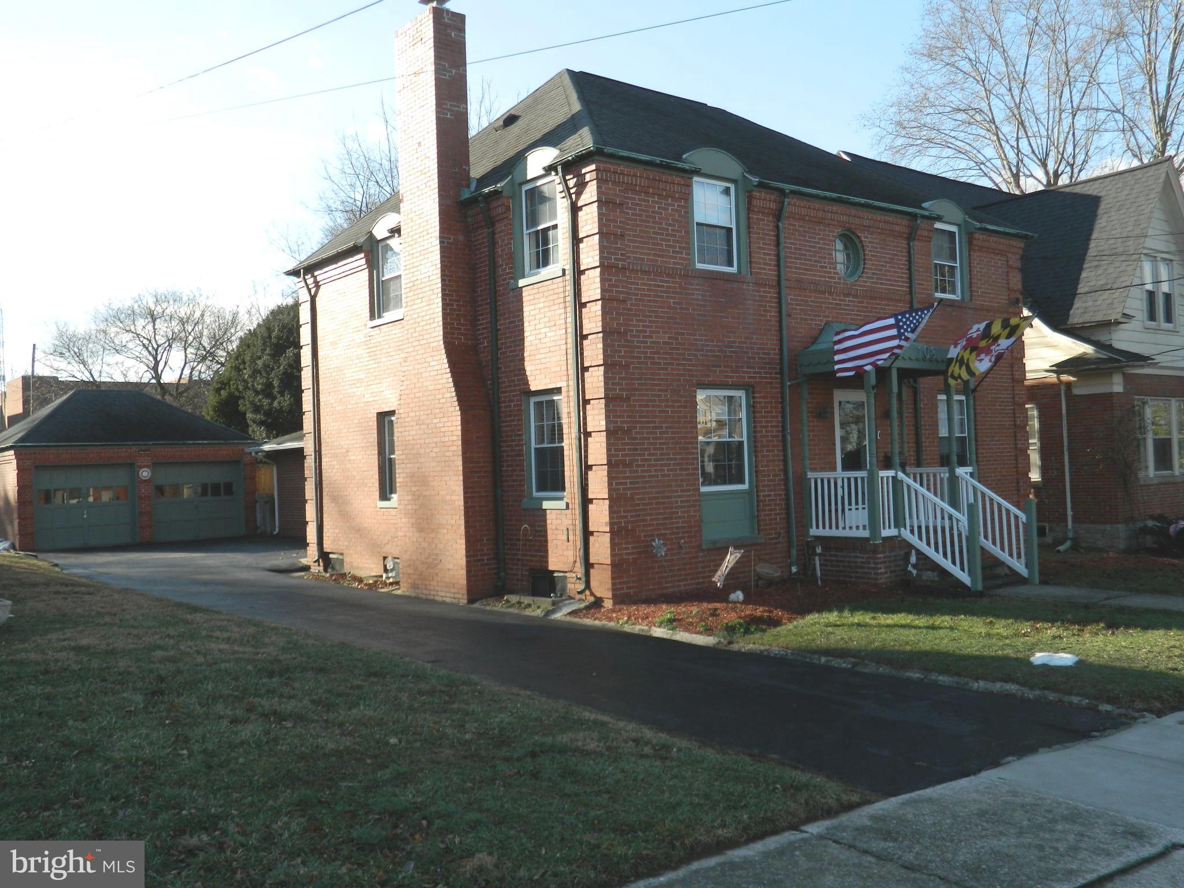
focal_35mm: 31
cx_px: 592
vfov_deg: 45.4
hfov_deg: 58.4
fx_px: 1060
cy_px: 444
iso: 80
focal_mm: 5.6
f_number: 3.2
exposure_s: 1/400
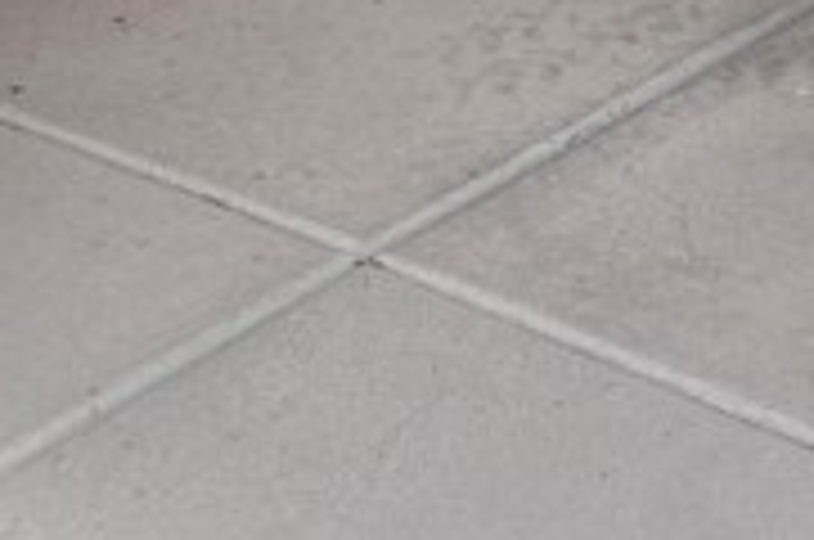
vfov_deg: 10.8
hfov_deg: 17.8
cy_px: -536
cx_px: 396
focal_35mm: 115
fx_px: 2596
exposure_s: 1/366
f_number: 1.5
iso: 50
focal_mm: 5.7
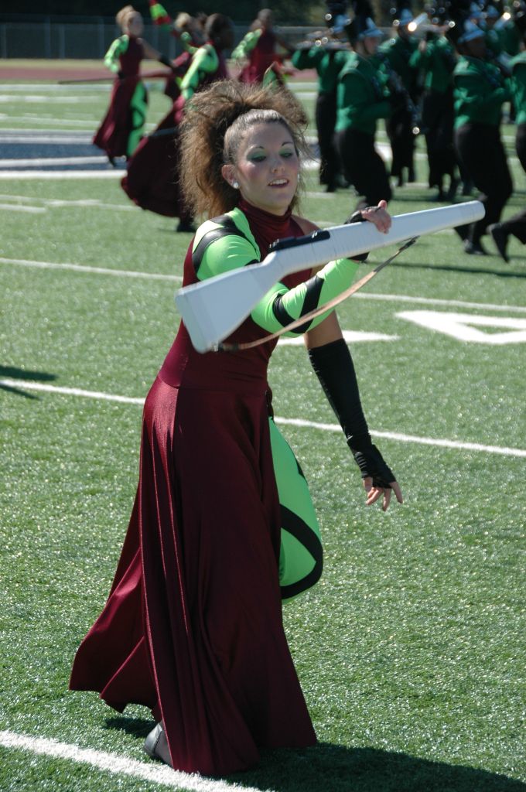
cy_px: 396
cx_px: 263
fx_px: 3131
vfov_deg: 14.4
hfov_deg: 9.6
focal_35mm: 142
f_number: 5.6
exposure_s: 1/500
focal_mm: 95
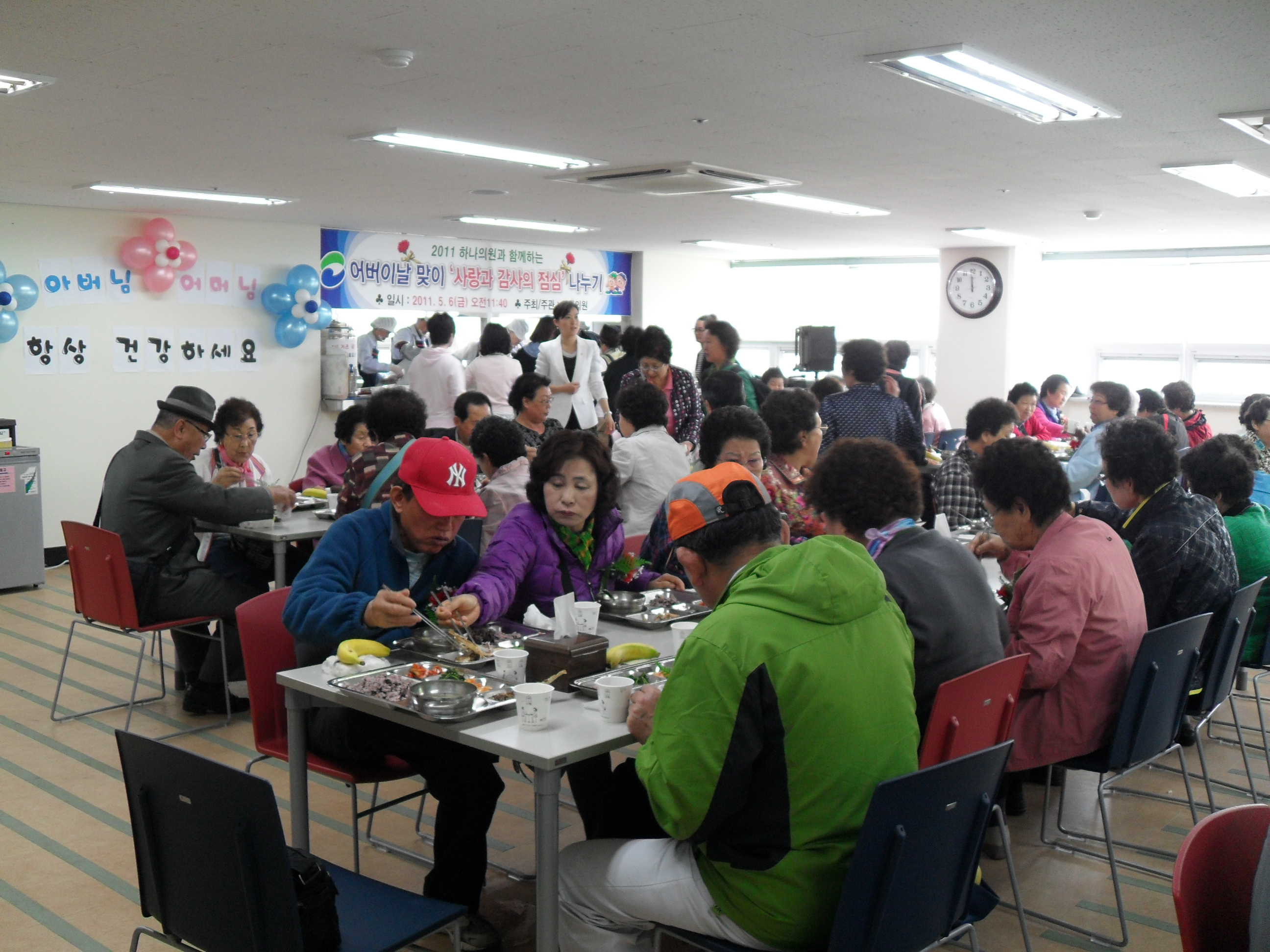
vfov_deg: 40.7
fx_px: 1284
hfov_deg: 52.6
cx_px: 635
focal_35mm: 35
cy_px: 476
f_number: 2.8
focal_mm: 6.2
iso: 100
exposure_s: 1/30
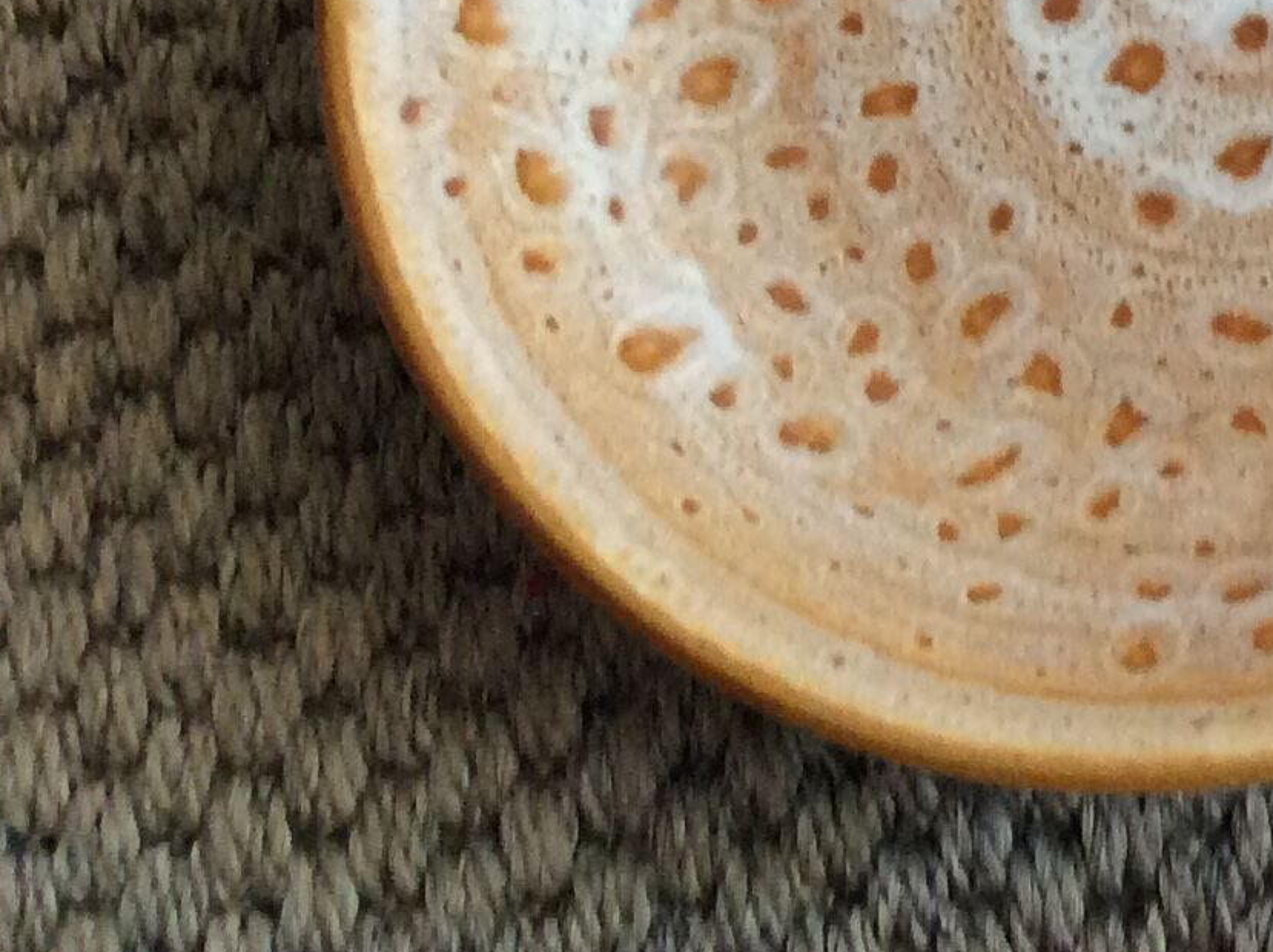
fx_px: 3674
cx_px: 1978
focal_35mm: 100
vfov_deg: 14.1
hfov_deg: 17.4
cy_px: -304
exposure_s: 1/25
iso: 125
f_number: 2.4
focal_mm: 3.3
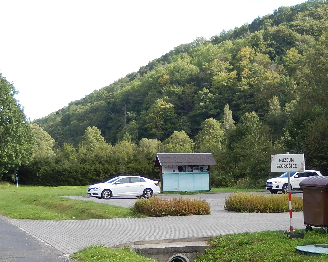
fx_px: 699
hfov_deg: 26.4
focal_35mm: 72
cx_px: 187
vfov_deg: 21.0
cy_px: 217
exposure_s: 1/320
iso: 125
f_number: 4
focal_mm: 6.5
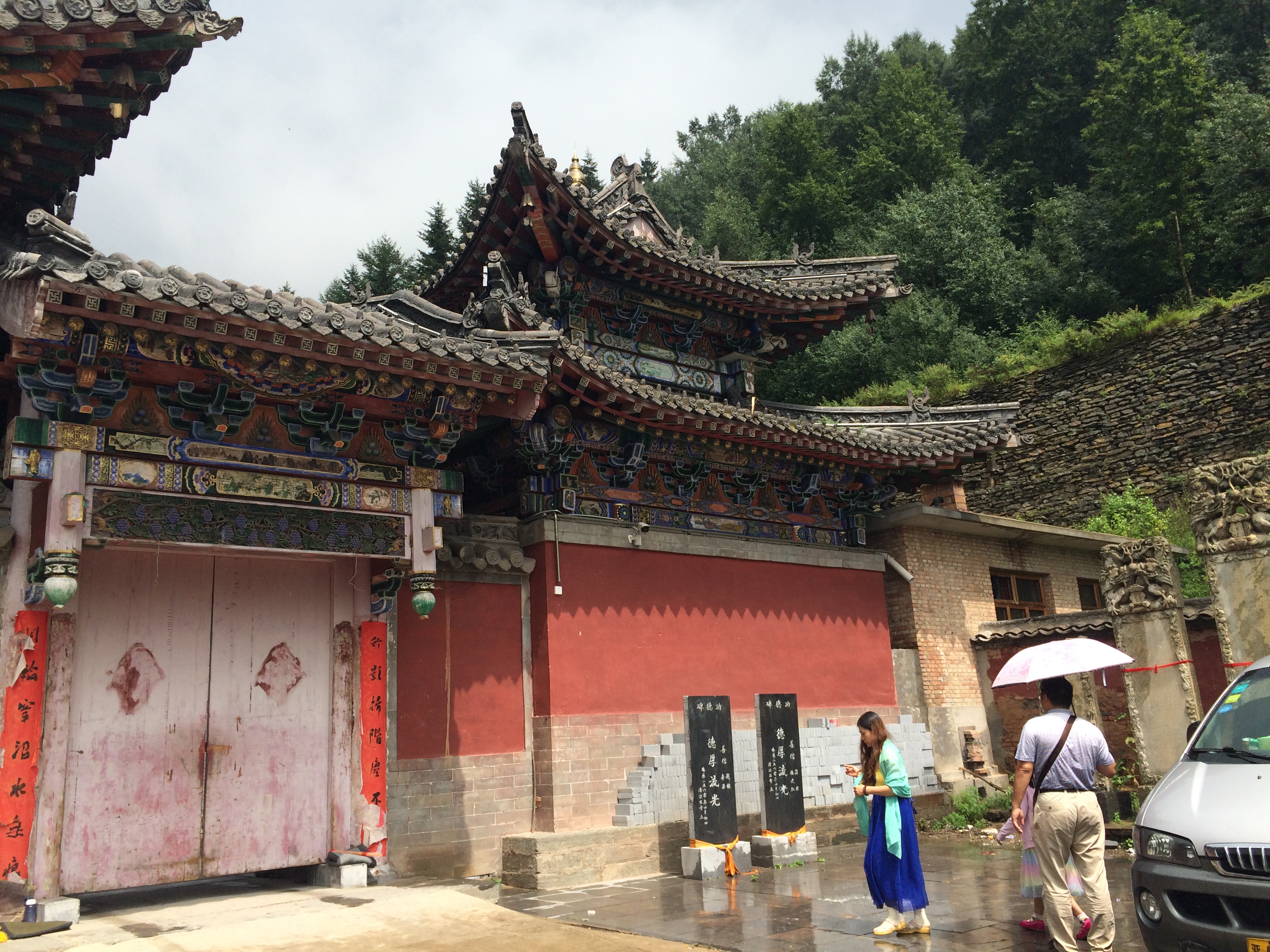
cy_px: 476
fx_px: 1064
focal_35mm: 29
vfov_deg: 48.2
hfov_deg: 61.7
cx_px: 635
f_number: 2.2
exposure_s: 1/1208
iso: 32
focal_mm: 4.15
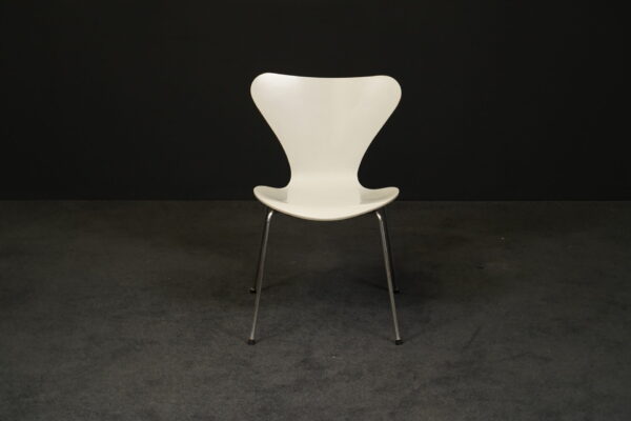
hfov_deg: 31.9
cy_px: 210
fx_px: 1104
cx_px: 316
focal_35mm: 63
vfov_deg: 21.6
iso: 3200
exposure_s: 1/100
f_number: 7.1
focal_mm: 63
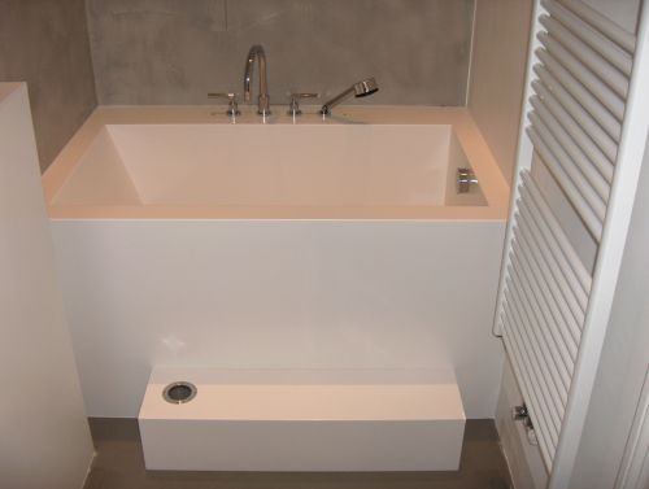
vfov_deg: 36.9
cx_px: 324
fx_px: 733
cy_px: 244
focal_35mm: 39
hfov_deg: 47.8
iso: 100
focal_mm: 8
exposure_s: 1/89.5
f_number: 2.8
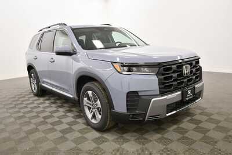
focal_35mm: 28
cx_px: 116
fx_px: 180
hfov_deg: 65.5
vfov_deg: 46.4
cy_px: 78
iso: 1250
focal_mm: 19
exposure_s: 1/125
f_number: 5.6
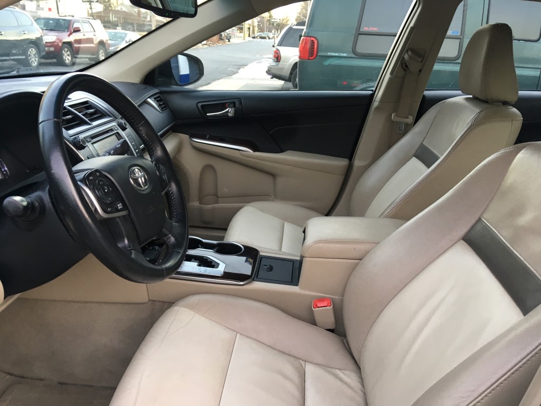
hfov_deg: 61.7
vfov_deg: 48.2
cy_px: 203
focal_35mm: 29
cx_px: 270
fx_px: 453
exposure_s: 1/30
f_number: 2.2
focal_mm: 4.15
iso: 64
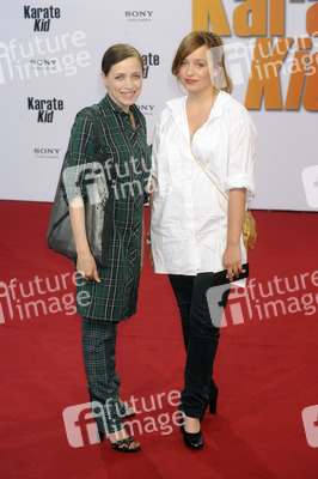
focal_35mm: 70
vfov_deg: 28.9
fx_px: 929
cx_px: 159
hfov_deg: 19.4
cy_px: 240
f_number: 6.3
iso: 640
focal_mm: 70
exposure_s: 1/250
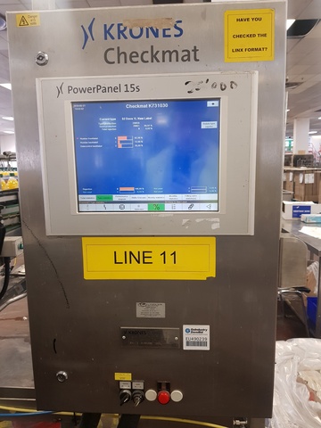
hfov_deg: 53.1
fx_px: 321
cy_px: 214
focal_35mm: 26
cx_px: 160
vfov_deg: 67.3
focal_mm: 4.3
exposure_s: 1/30
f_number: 1.7
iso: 200
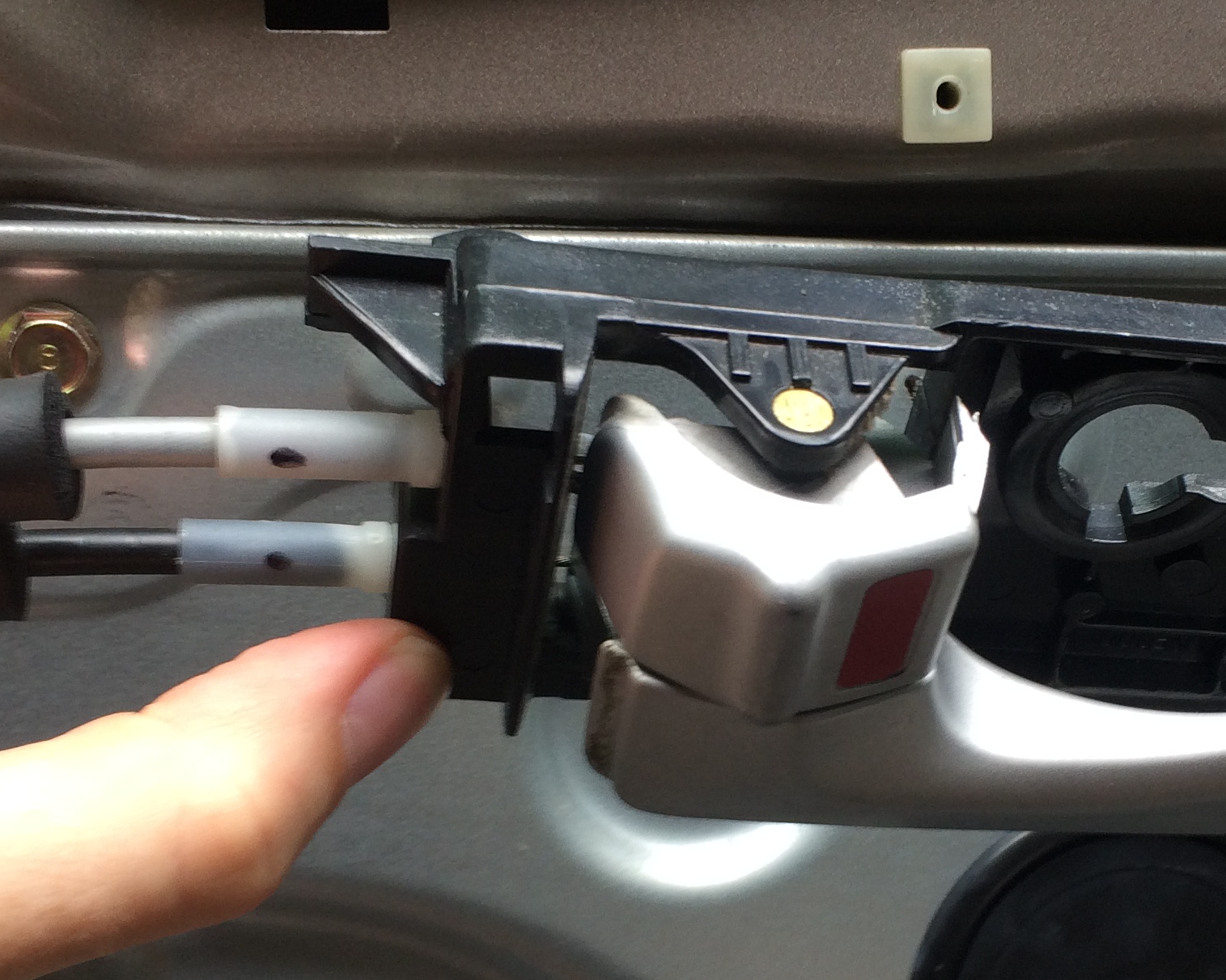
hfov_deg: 30.7
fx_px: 2213
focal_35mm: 61
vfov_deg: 24.8
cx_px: 831
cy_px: 665
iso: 50
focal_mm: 4.15
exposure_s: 1/60
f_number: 2.2
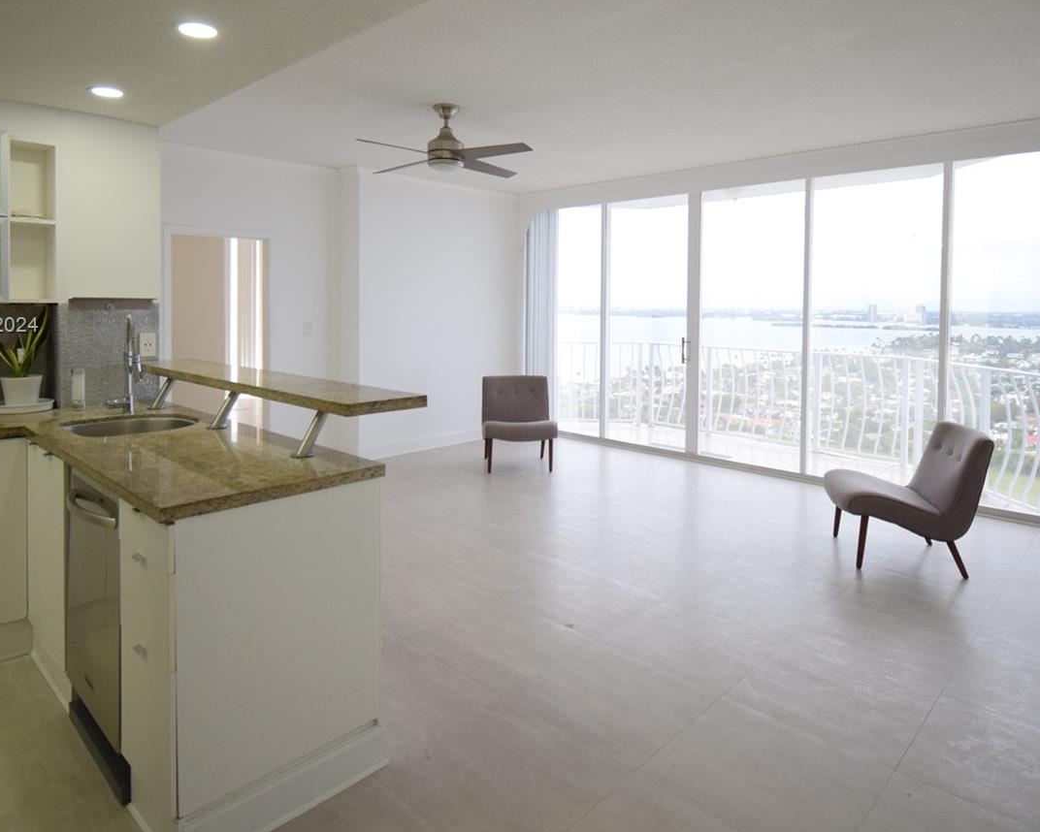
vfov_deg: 64.8
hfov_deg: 77.6
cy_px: 327
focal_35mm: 21
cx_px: 504
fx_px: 646
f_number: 4.5
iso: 720
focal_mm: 10
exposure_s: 1/60
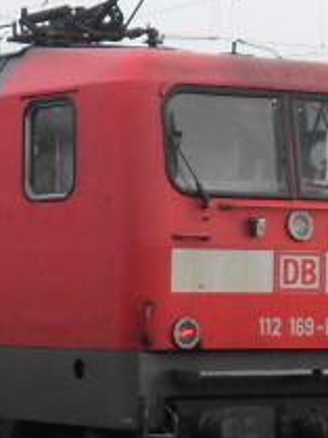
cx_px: -86
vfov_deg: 11.9
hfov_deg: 8.8
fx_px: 2101
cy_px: 225
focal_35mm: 166
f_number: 2.8
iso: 80
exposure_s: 1/350
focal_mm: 6.3
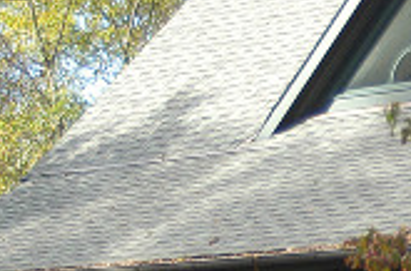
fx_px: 2254
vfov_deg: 6.9
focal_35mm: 198
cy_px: 290
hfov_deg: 10.1
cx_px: 604
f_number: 4
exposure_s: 1/250
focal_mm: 24
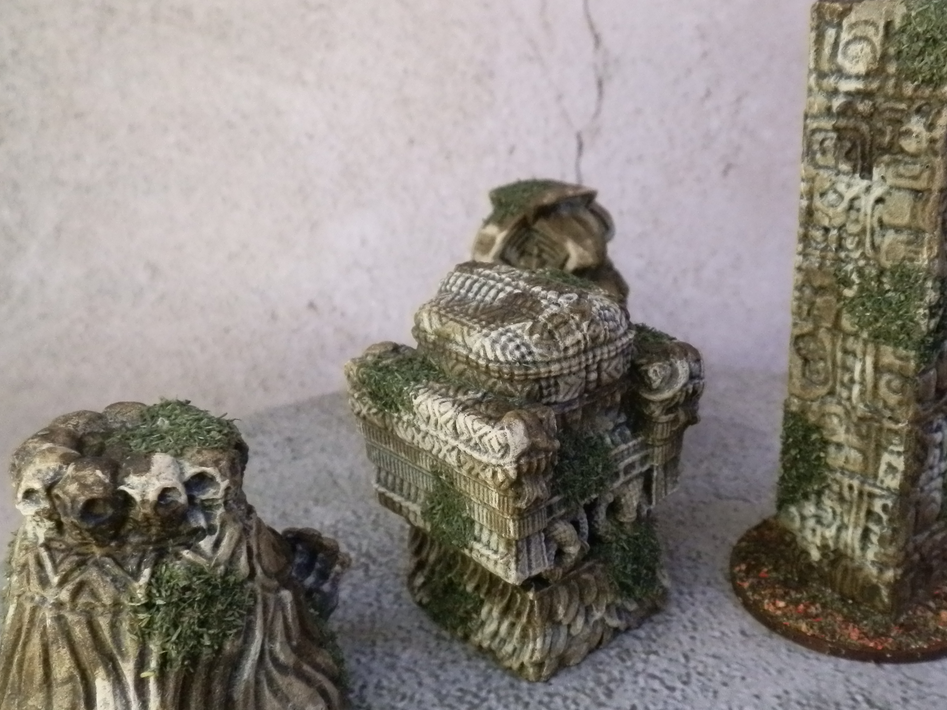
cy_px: 418
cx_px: 567
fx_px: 1067
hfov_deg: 47.6
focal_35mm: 39
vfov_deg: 36.7
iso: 400
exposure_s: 1/100
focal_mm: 5
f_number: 3.1
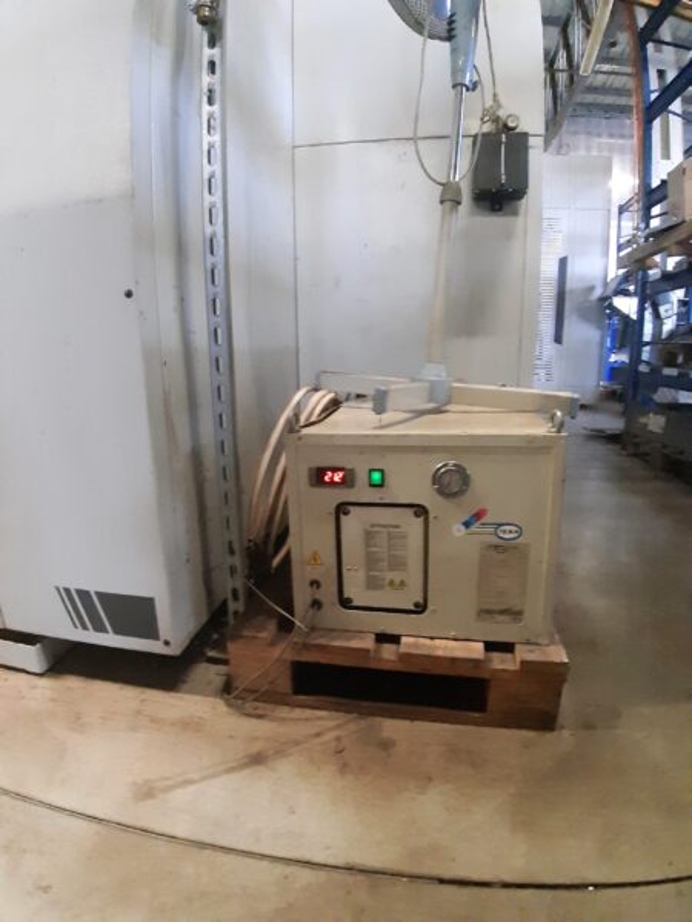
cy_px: 461
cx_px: 346
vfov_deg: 87.8
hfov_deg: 71.6
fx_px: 480
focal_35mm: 18
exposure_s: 1/20
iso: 640
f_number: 2.4
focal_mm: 1.87
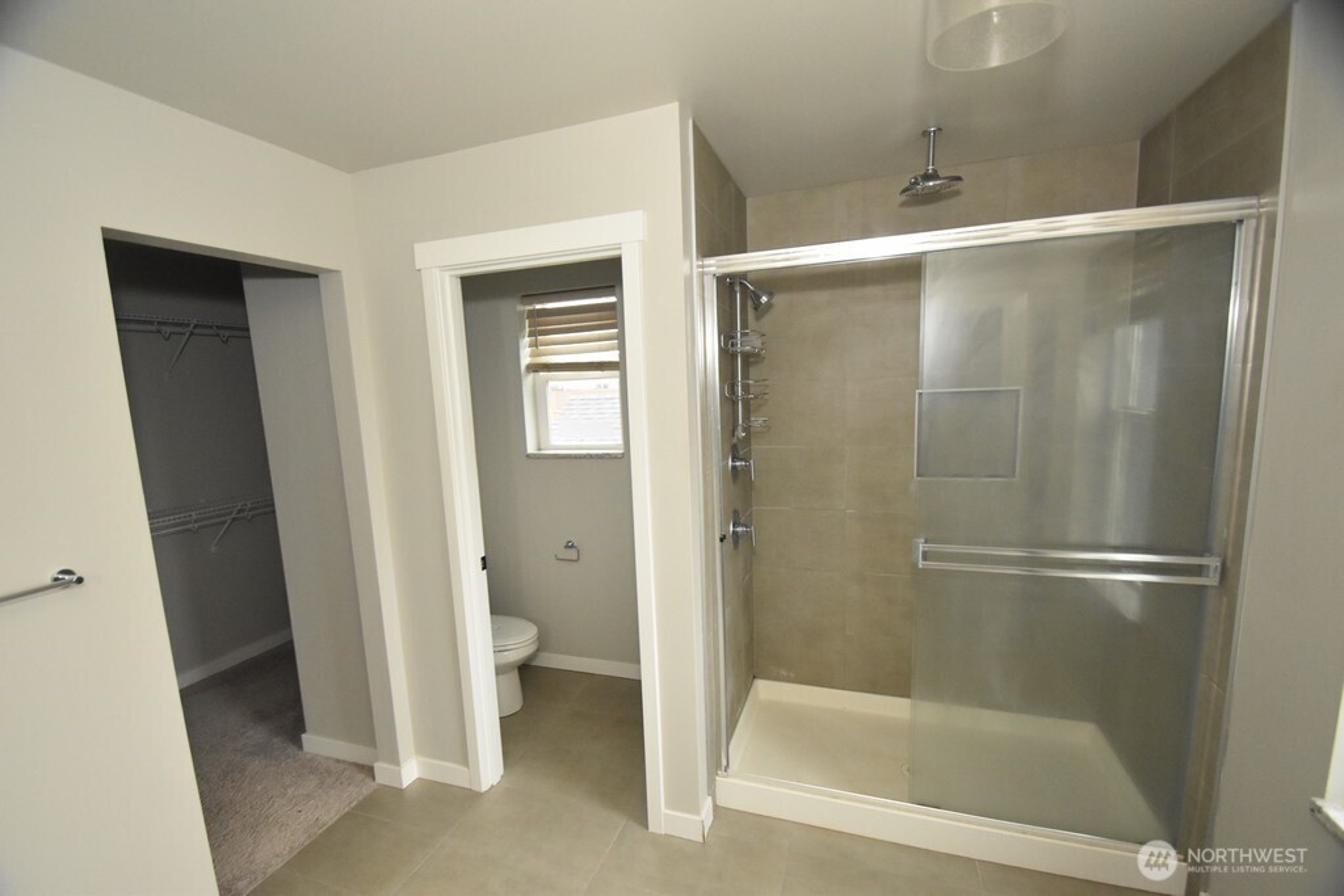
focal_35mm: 15
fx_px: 560
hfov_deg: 100.4
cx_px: 672
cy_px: 448
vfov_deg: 77.3
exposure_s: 1/60
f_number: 4
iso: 2800
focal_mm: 10
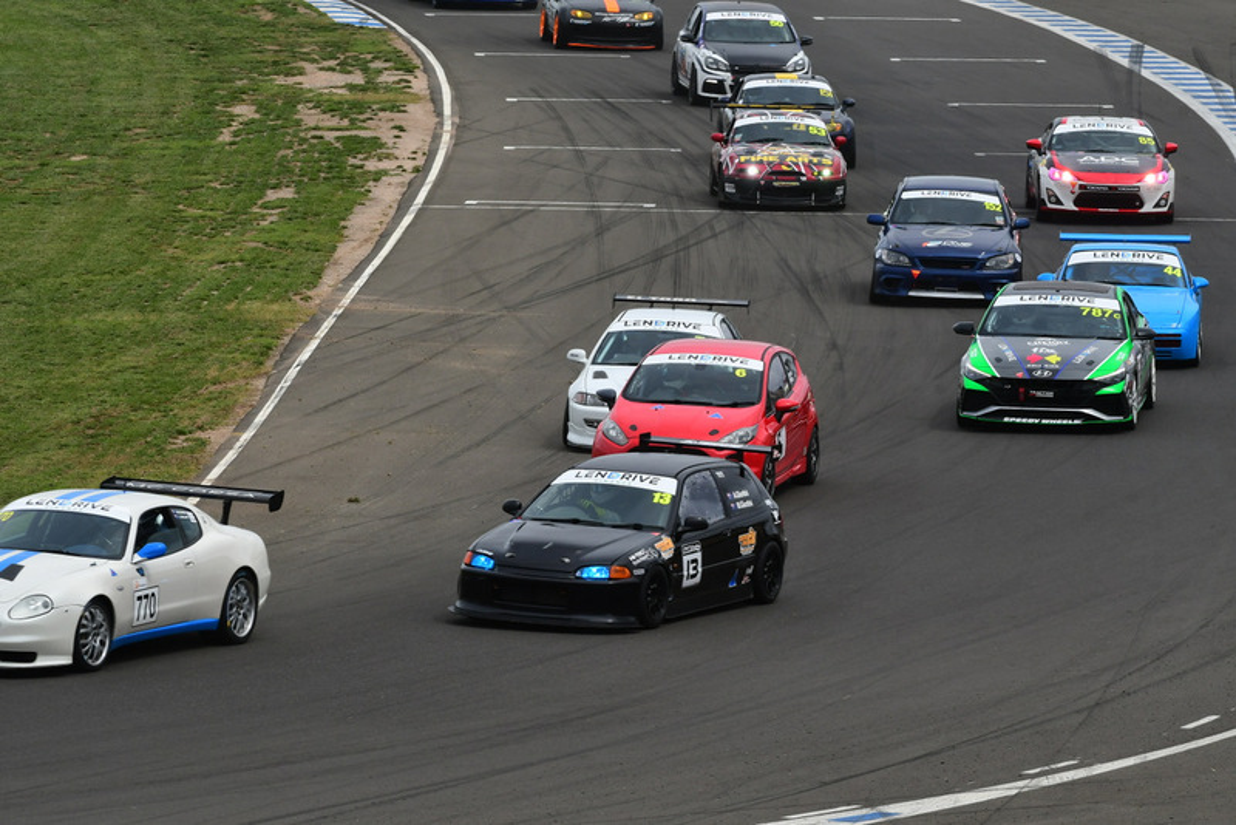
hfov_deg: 6.0
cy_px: 412
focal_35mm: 345
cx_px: 618
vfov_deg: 4.0
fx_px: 11849
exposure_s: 1/640
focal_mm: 230
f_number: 11
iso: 400
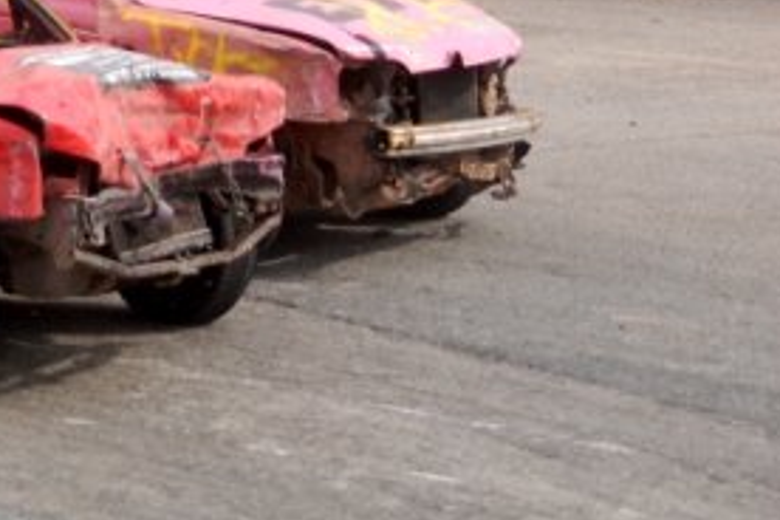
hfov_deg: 10.6
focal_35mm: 191
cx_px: -105
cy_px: -48
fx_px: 4141
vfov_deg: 7.1
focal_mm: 55
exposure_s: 1/1000
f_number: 5.3
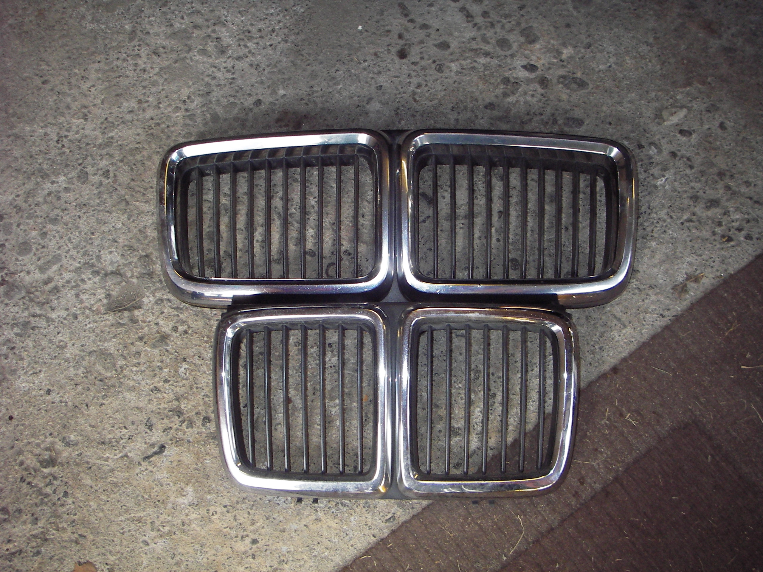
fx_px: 838
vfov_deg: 37.7
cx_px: 382
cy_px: 286
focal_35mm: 38
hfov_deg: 49.0
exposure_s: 1/30
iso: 100
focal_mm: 6.3
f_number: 3.3
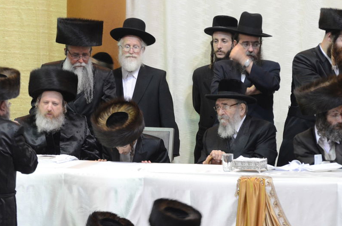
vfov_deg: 4.3
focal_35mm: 318
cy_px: 129
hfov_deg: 6.5
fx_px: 3010
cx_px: 138
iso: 1600
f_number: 5
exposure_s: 1/25
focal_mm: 165
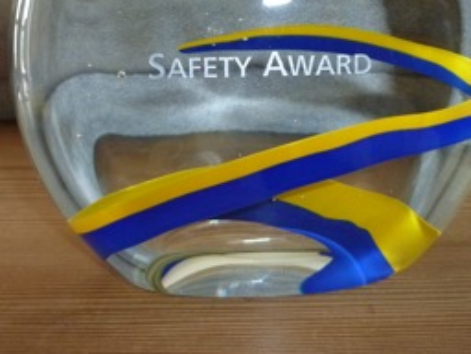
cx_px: 258
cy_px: 55
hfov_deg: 43.8
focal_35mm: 43
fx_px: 585
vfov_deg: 32.4
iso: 320
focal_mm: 4.5
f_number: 3.3
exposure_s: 1/30
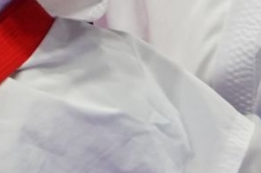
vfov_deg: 0.5
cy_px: -66
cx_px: 190
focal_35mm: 2647
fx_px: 19169
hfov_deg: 0.8
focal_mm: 280
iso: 2500
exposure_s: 1/1000
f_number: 4
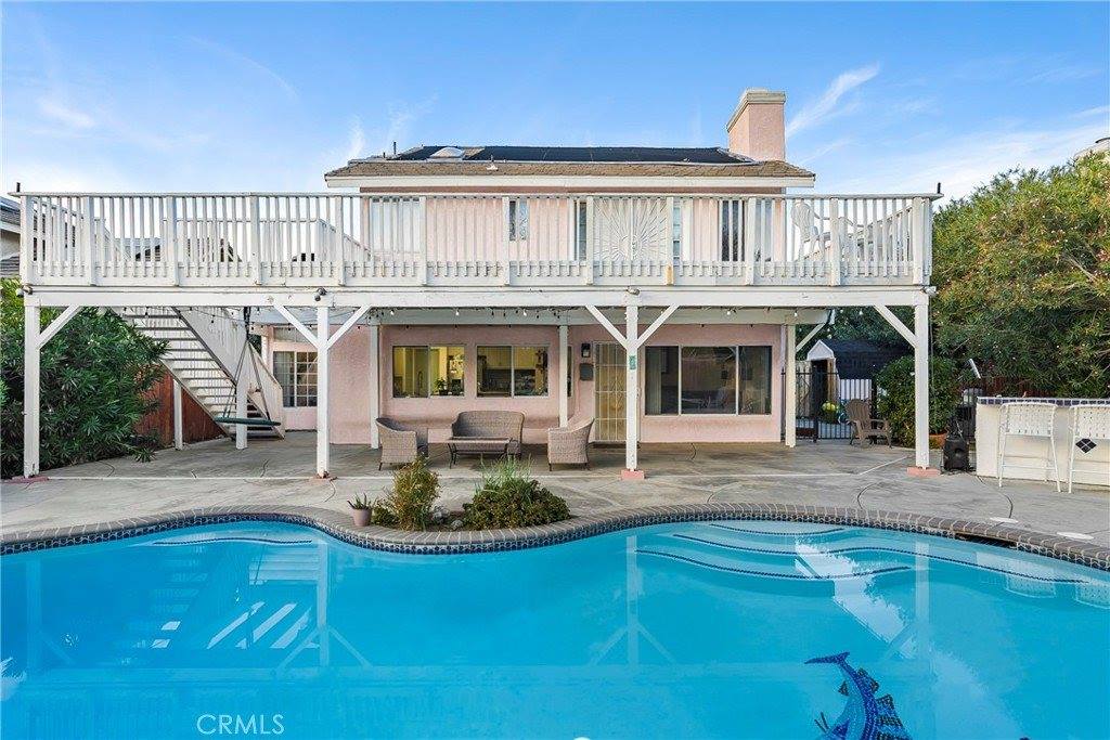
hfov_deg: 84.0
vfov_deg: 61.9
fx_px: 617
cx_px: 555
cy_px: 370
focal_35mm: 20
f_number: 9.5
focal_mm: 20
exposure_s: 1/3
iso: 80
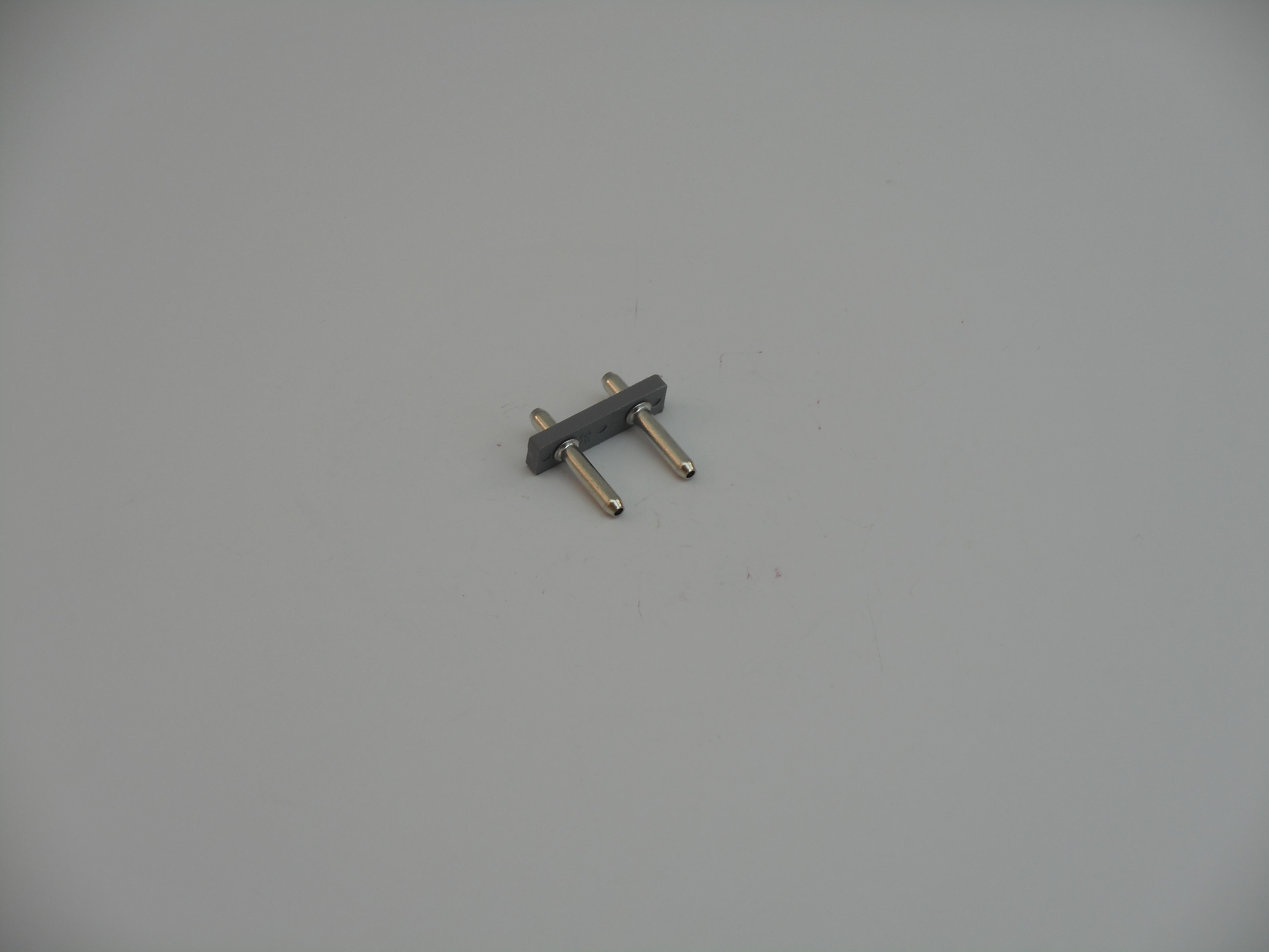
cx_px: 634
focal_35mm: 102
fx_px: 3739
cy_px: 476
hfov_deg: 19.3
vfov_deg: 14.5
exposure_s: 1/60
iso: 80
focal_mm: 18.2
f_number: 5.8
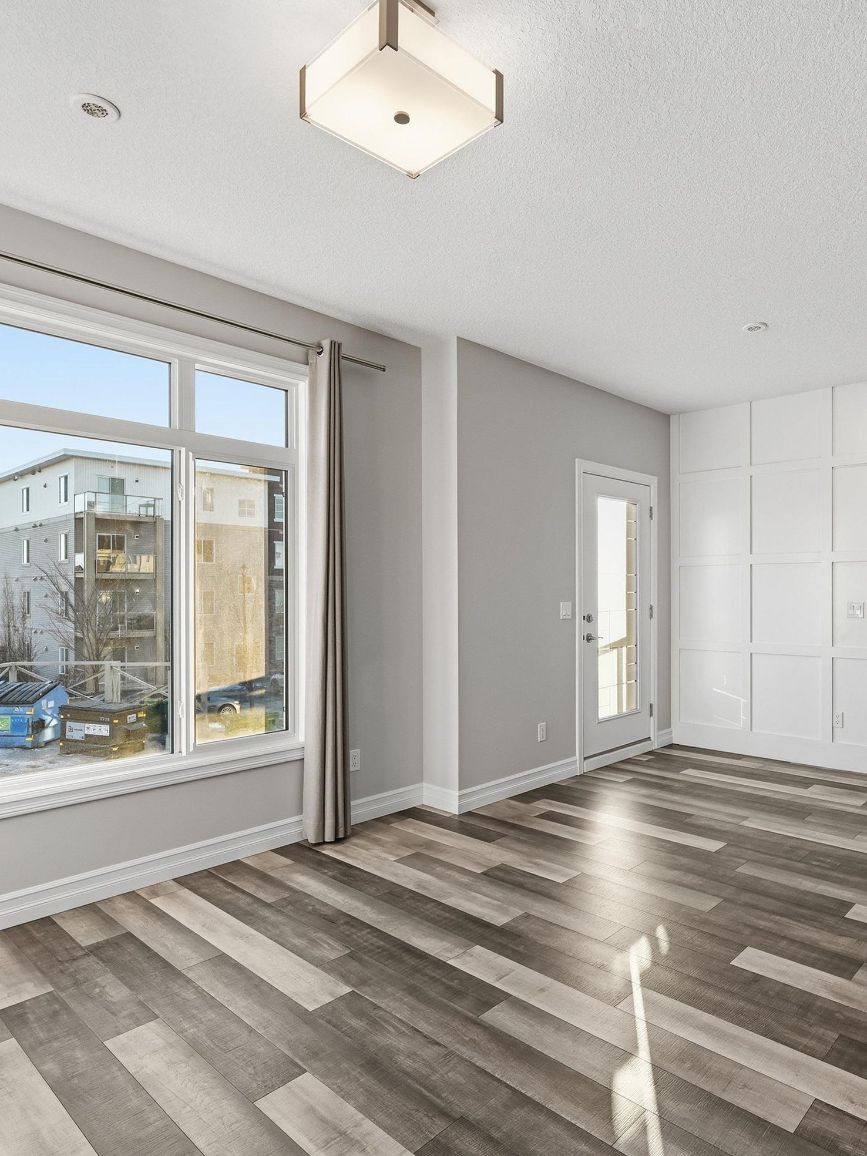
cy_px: 585
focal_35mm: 21
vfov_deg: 79.0
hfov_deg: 62.8
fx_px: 701
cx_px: 529
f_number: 8
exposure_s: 1/200
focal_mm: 14
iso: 100
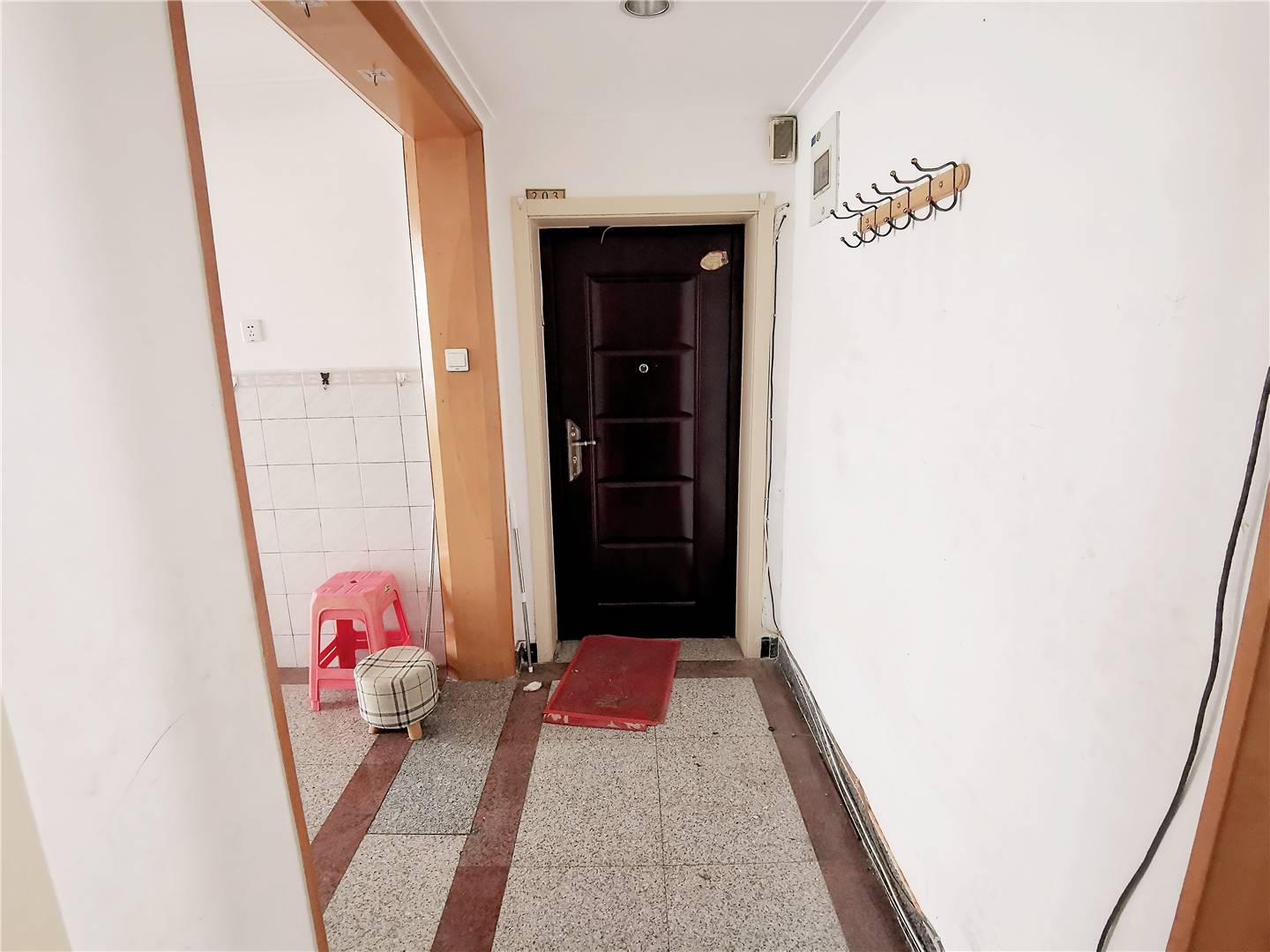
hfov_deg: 91.0
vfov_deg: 74.7
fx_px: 624
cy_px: 476
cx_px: 635
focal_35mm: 17
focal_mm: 2.26
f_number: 2.2
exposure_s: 1/33.3
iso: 640
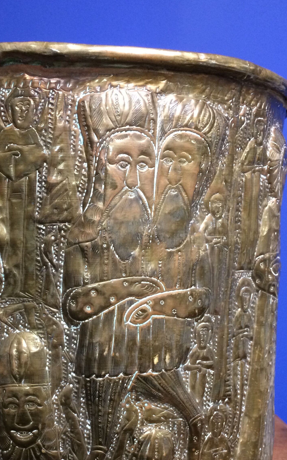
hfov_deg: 28.5
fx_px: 551
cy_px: 321
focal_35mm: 44
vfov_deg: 44.3
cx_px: 54
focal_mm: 4.15
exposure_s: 1/33
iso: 250
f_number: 2.2
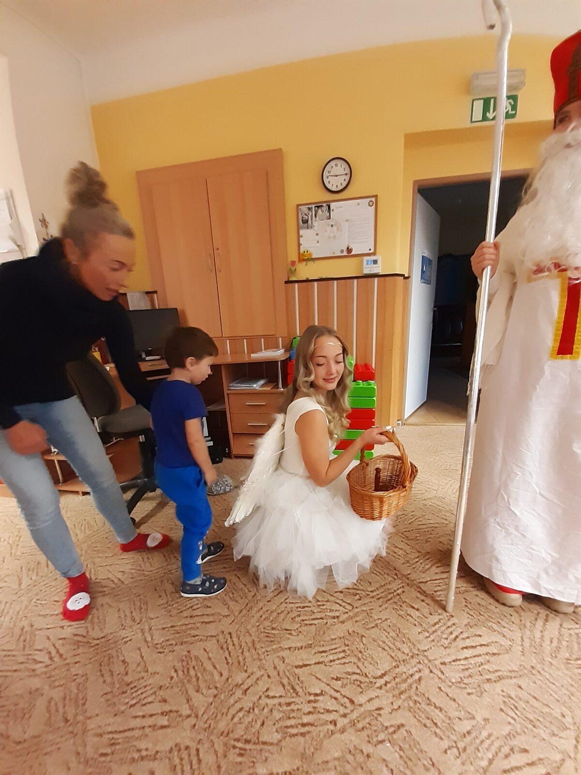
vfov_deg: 106.2
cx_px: 290
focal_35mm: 13
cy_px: 388
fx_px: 291
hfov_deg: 89.9
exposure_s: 1/25
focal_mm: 1.13
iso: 320
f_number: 2.2
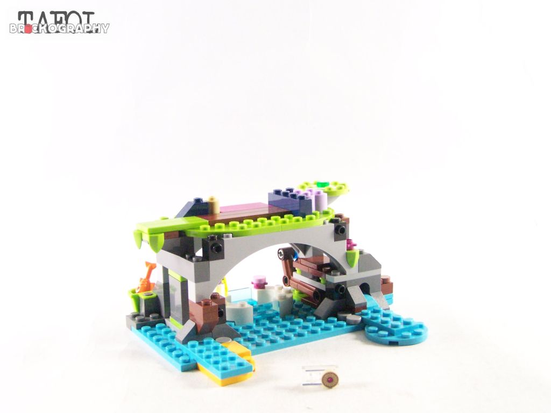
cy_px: 206
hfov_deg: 39.7
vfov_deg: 30.3
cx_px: 276
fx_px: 764
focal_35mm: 48
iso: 400
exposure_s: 1/60
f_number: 3.2
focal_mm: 8
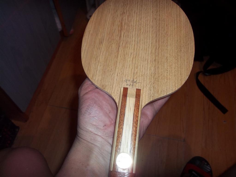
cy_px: 88
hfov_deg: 56.8
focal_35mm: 32
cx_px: 118
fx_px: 218
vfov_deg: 44.2
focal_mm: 5.7
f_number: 2.9
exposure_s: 1/30
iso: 80
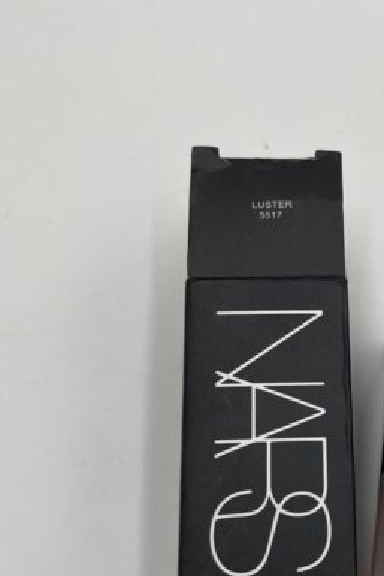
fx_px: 863
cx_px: 397
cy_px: 373
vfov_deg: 36.6
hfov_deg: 23.8
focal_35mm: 54
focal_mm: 5.1
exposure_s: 1/561
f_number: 1.6
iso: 32
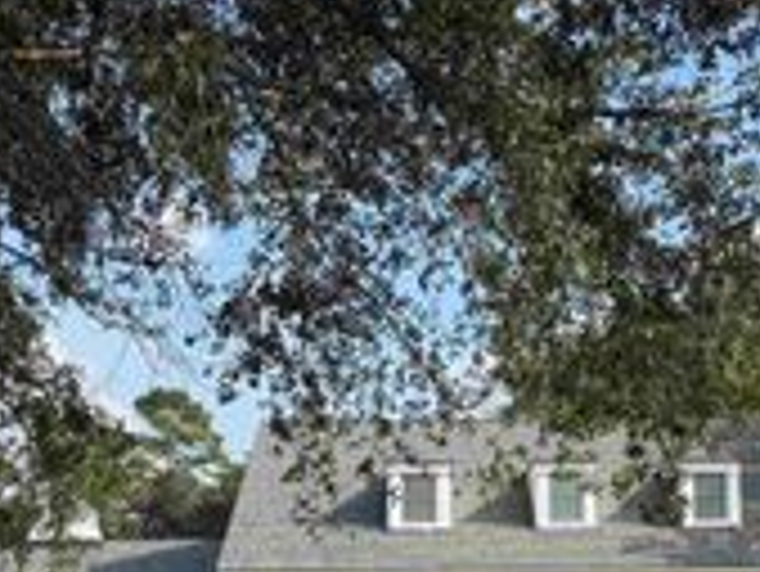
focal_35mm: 71
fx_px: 1560
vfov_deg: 20.4
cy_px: 493
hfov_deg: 27.0
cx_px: 562
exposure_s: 1/2801
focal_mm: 6.76
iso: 80
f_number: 1.78
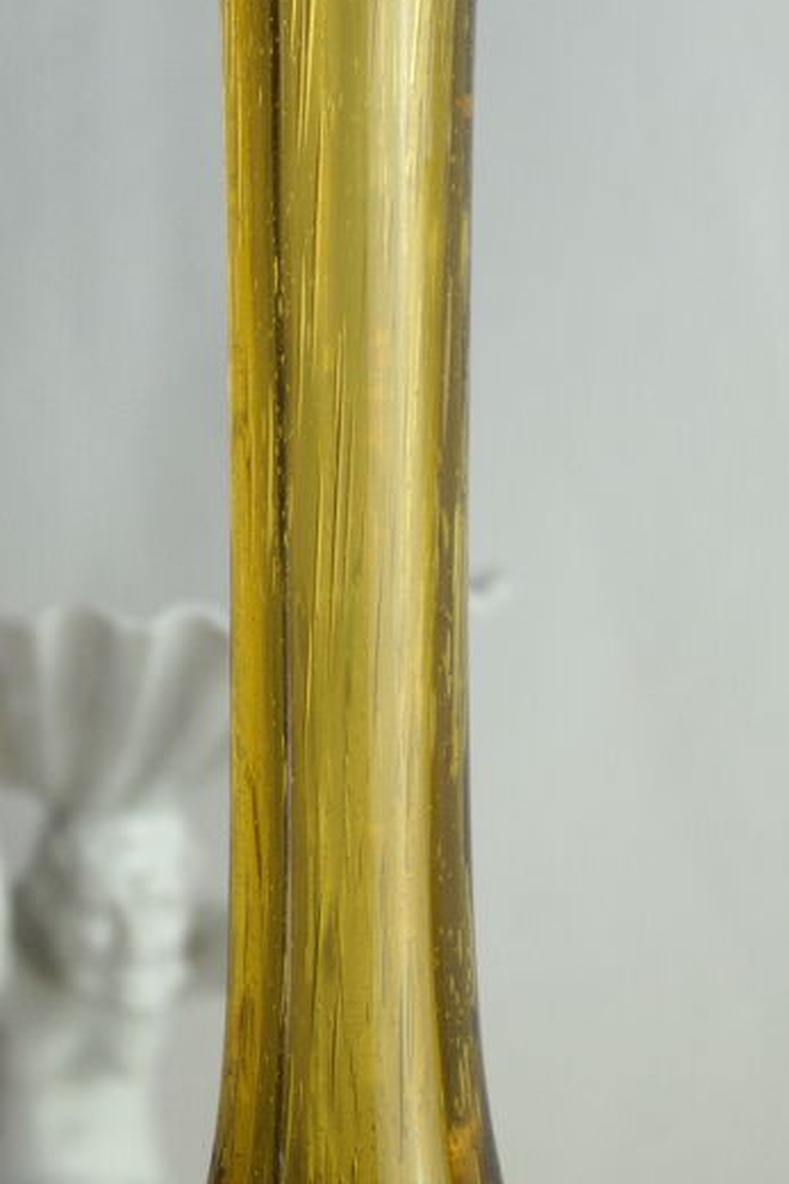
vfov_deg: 15.4
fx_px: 4375
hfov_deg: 10.3
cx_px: 373
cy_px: 298
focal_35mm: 133
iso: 200
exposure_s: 1/80
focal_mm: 50
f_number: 5.6
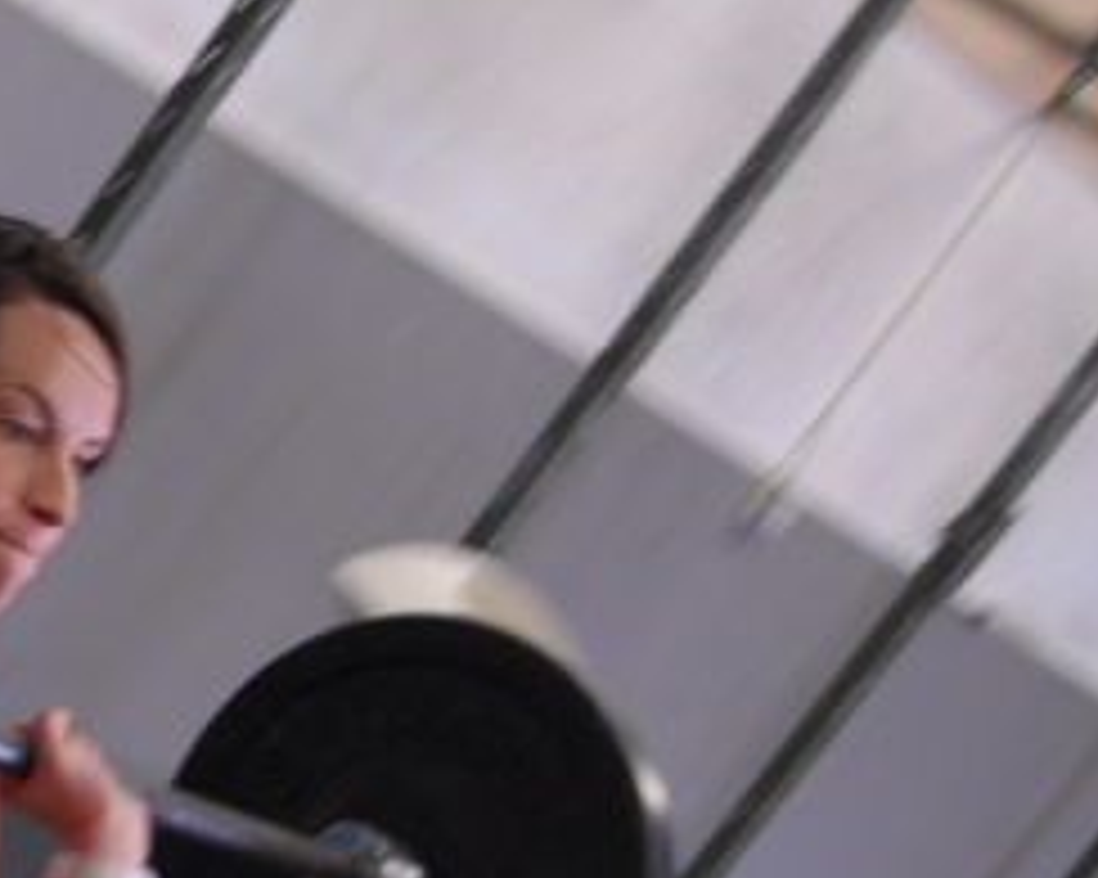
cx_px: -333
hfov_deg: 14.3
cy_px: 727
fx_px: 4198
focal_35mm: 129
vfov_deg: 11.9
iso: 800
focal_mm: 35
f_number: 4.8
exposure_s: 1/20
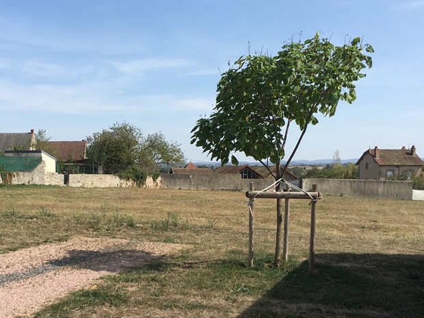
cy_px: 193
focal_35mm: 48
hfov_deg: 38.9
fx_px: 588
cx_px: 120
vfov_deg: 30.2
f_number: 2.2
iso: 25
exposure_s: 1/1479
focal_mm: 4.15
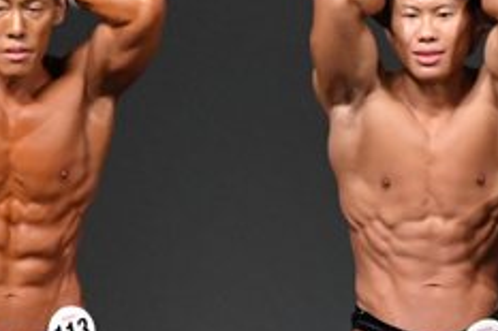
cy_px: 414
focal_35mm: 1146
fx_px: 15841
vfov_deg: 1.2
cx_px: 461
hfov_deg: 1.8
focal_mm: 230
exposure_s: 1/400
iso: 4000
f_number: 5.6
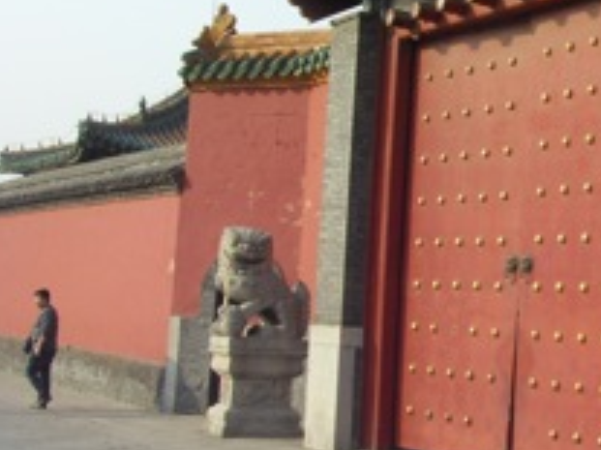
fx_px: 1440
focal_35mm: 83
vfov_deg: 17.7
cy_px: 157
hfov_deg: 22.9
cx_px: 560
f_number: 6.2
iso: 80
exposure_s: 1/125
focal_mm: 6.6
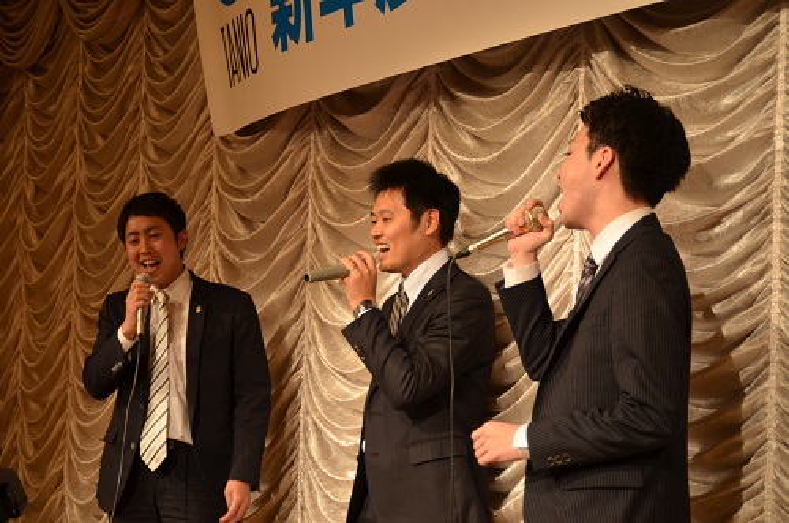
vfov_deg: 18.8
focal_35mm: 72
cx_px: 394
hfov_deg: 28.1
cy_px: 262
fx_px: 1574
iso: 400
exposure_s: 1/60
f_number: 4.2
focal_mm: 48
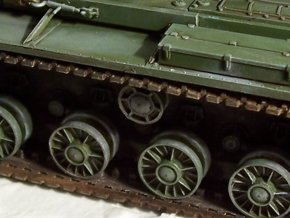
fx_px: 838
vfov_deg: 14.8
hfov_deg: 19.6
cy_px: 74
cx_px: 138
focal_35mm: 100
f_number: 2.7
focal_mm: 5.6
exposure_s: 1/30
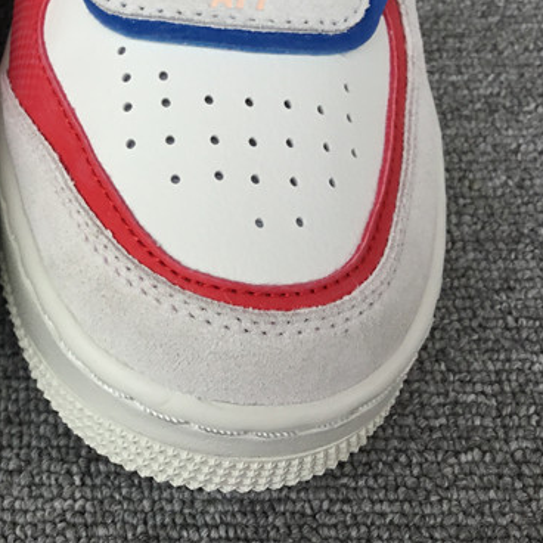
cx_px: 10
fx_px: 1189
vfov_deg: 25.5
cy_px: 150
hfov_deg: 24.6
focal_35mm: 67
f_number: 2.4
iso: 25
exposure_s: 1/310
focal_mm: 3.3
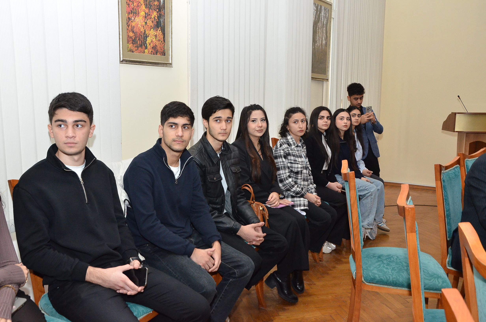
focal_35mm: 33
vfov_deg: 39.8
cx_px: 243
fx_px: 445
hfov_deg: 57.3
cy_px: 161
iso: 2200
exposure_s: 1/200
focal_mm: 22
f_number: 6.3
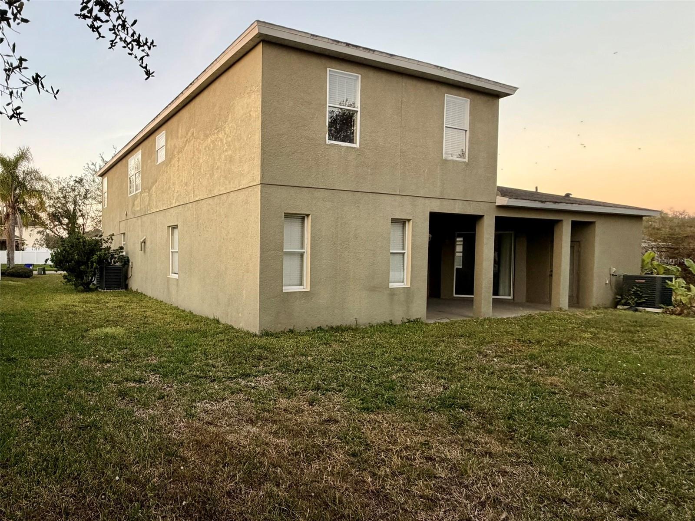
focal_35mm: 14
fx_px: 281
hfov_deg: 102.1
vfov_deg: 85.7
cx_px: 348
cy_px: 260
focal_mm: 2.22
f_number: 2.2
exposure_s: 1/121
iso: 125
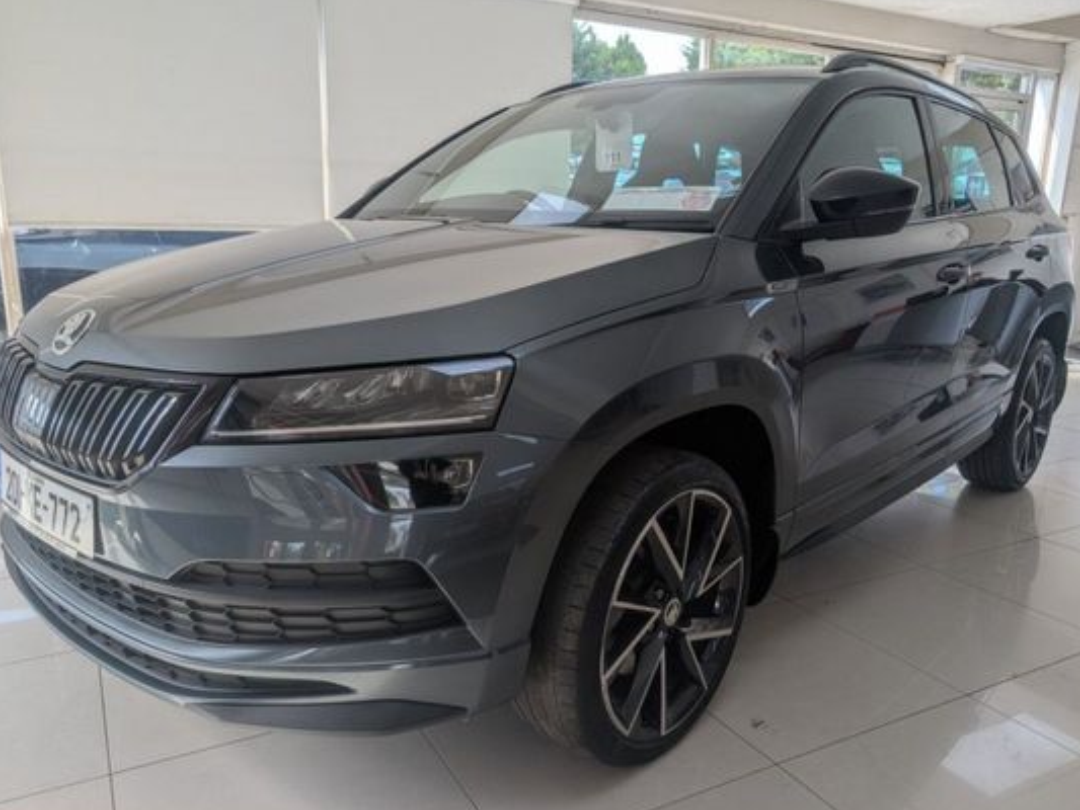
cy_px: 413
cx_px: 539
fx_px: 843
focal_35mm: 27
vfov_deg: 51.4
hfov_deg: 65.3
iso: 20
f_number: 1.68
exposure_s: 1/153
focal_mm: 6.9
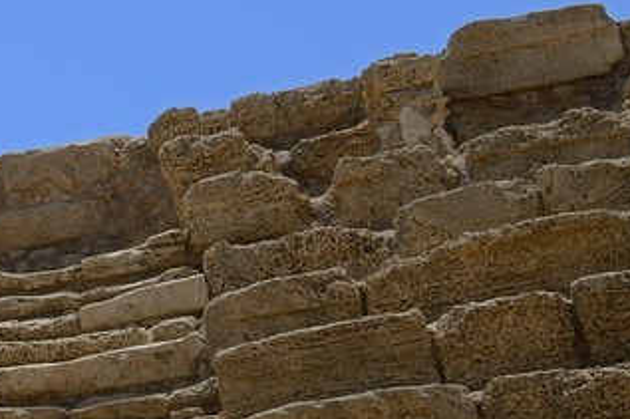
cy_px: 338
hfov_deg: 12.6
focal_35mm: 121
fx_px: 2116
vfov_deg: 11.3
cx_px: -936
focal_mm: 24
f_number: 11
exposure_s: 1/200
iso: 100
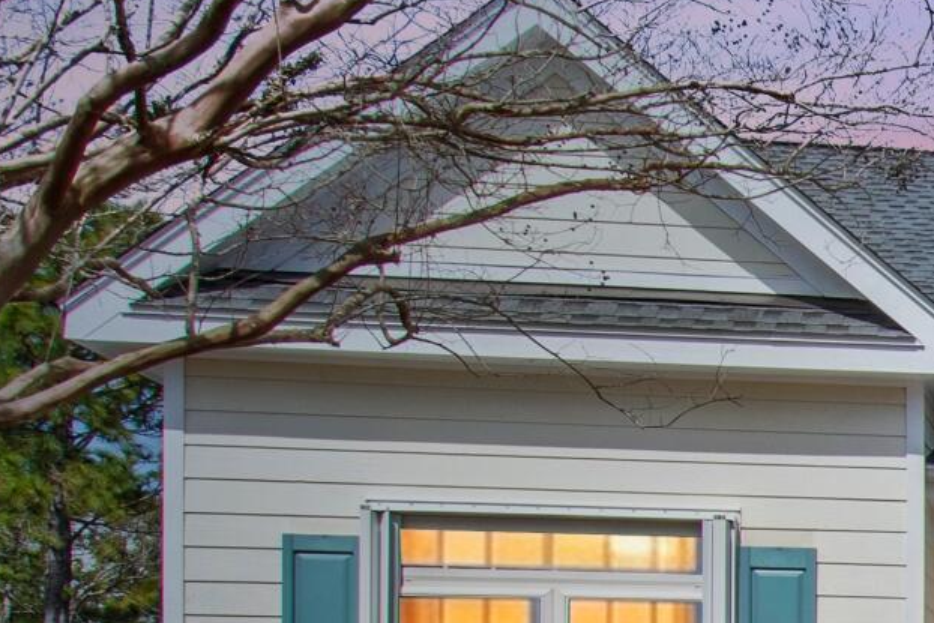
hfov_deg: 19.1
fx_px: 2128
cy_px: 856
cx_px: 1659
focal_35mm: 82
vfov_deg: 15.7
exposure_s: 1/400
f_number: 10
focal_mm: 11.5
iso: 100
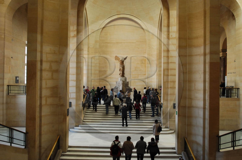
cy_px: 80
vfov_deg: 39.9
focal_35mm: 33
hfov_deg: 57.3
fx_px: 222
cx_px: 121
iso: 200
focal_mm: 22
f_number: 2.8
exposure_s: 1/30
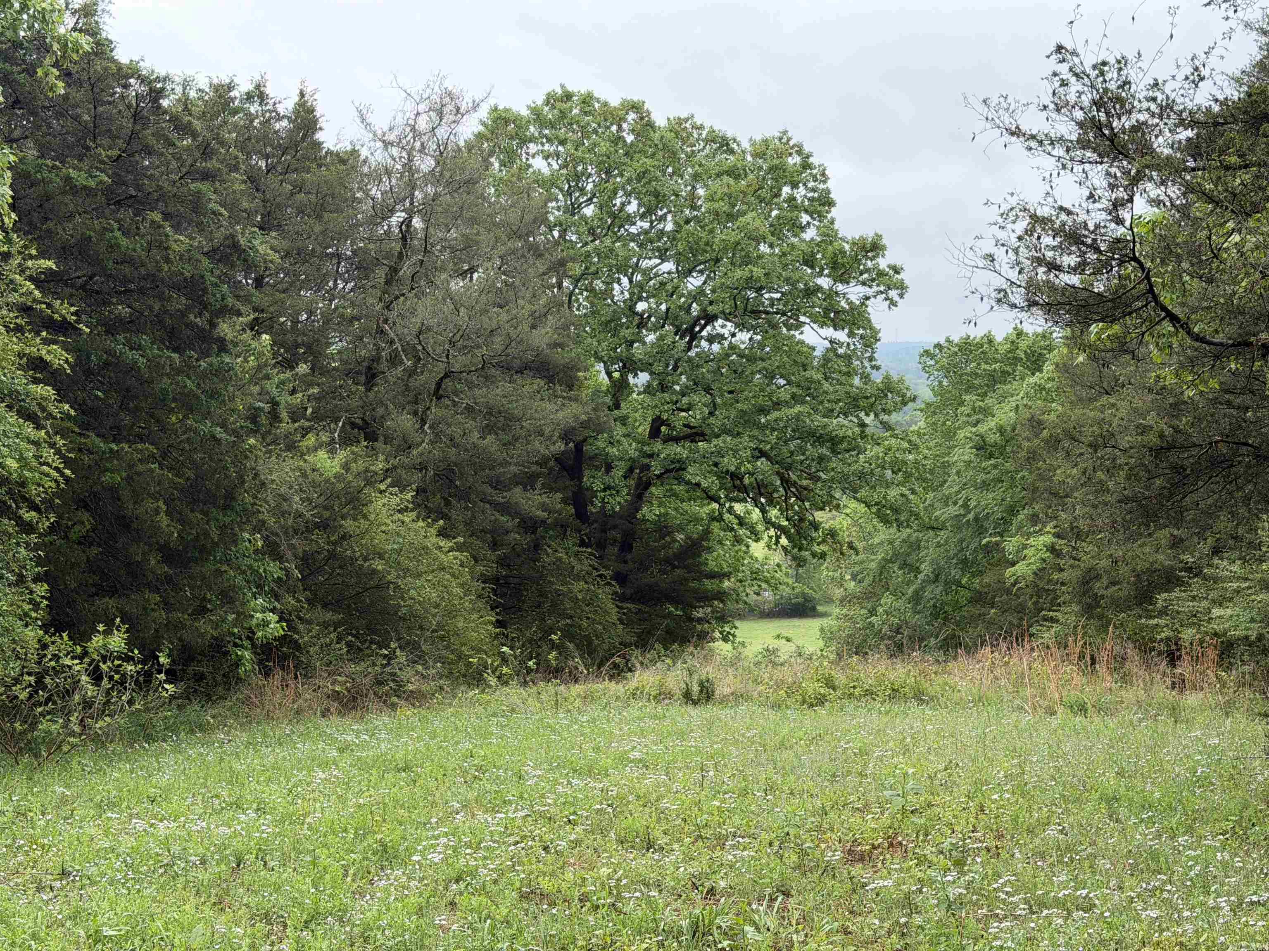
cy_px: 476
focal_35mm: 48
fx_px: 1760
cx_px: 634
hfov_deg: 39.7
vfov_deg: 30.3
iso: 100
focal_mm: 6.76
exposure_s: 1/1456
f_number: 1.78
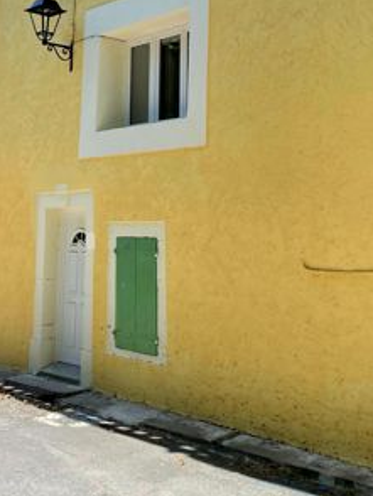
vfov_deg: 39.2
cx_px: 224
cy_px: 120
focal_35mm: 47
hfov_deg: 30.8
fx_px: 674
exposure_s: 1/1250
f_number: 1.6
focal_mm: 4.2
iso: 32
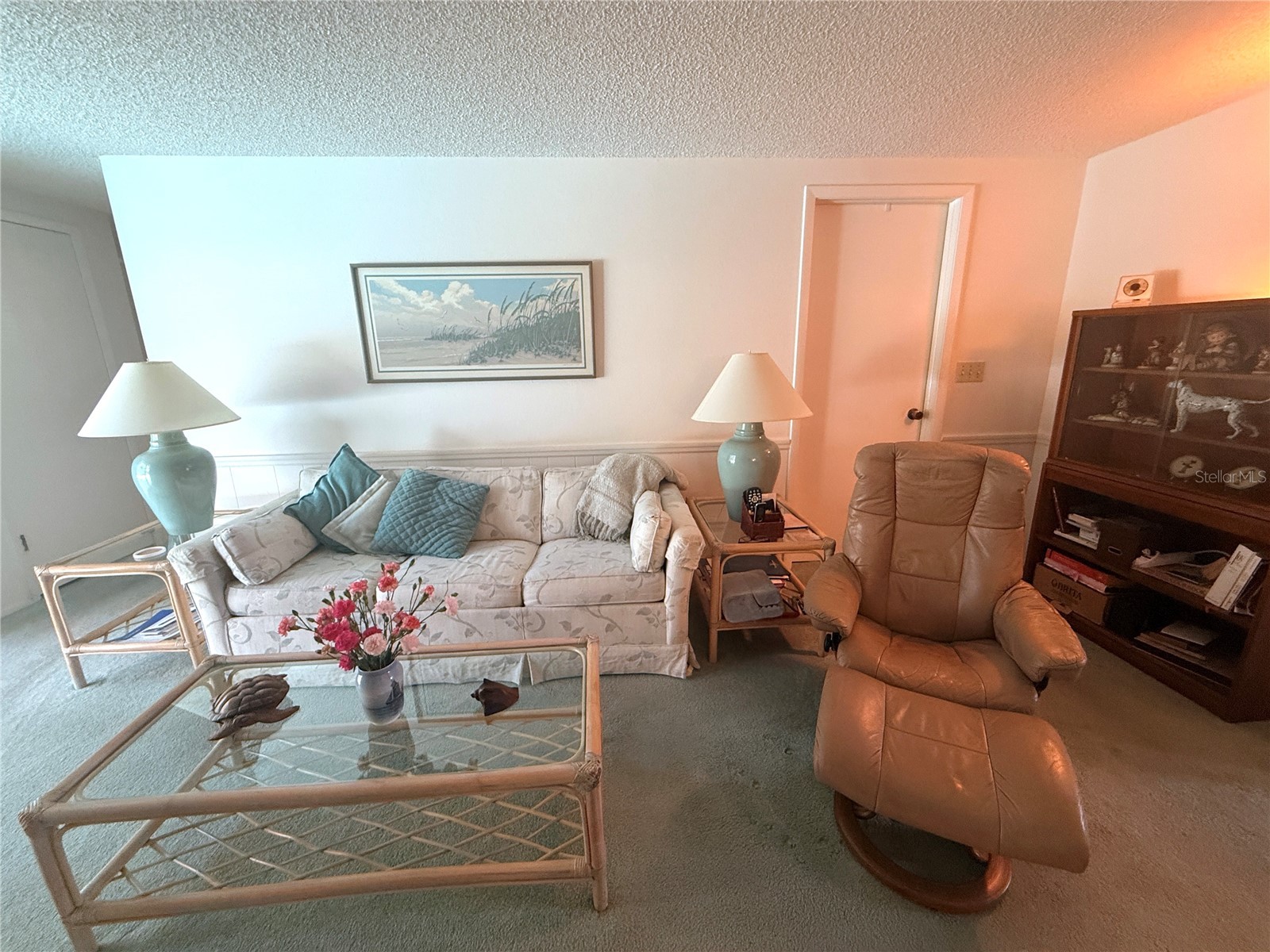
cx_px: 635
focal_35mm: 14
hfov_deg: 102.1
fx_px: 514
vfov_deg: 85.7
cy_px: 476
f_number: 2.2
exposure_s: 1/60
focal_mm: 2.22
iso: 200
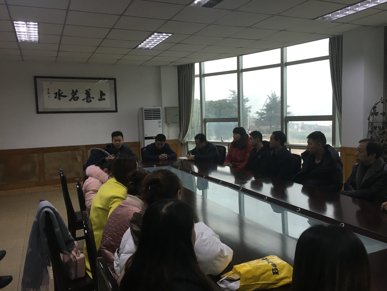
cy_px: 146
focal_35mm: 29
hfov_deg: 61.7
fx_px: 324
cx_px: 194
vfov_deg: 48.2
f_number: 2.2
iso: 100
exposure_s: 1/33
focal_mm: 4.15
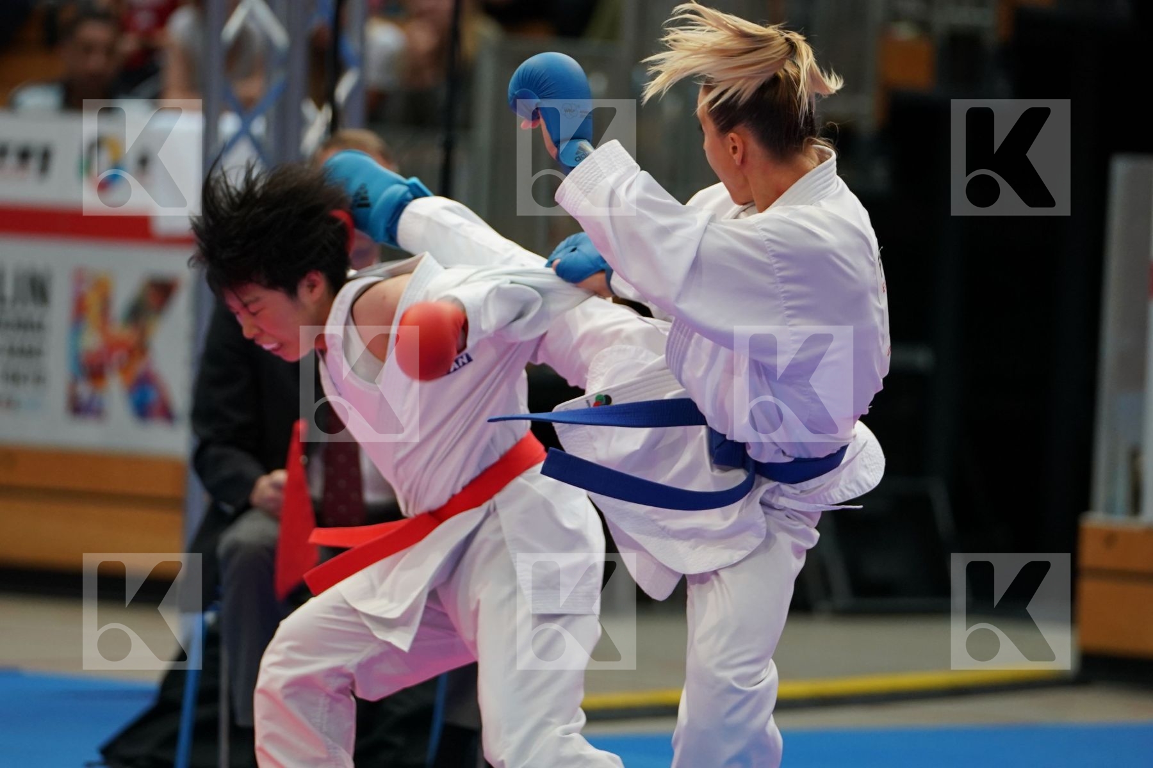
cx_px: 576
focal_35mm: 250
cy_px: 384
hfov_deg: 8.2
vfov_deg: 5.5
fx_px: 8006
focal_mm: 167
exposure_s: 1/1000
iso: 1600
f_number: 2.8
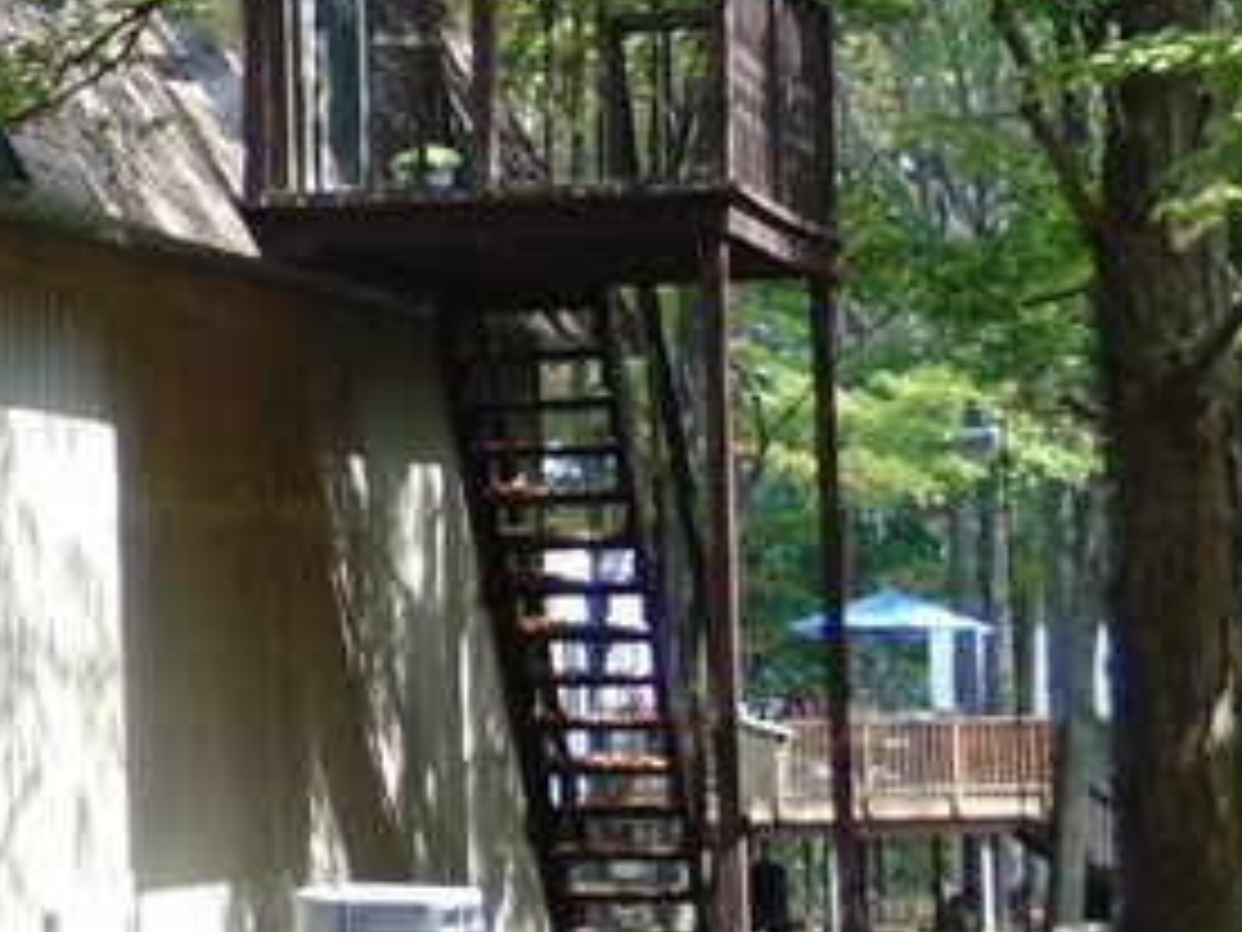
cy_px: -68
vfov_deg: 9.4
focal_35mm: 156
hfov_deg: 12.2
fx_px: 5597
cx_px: -531
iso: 80
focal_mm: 7.6
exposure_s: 1/160
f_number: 3.3
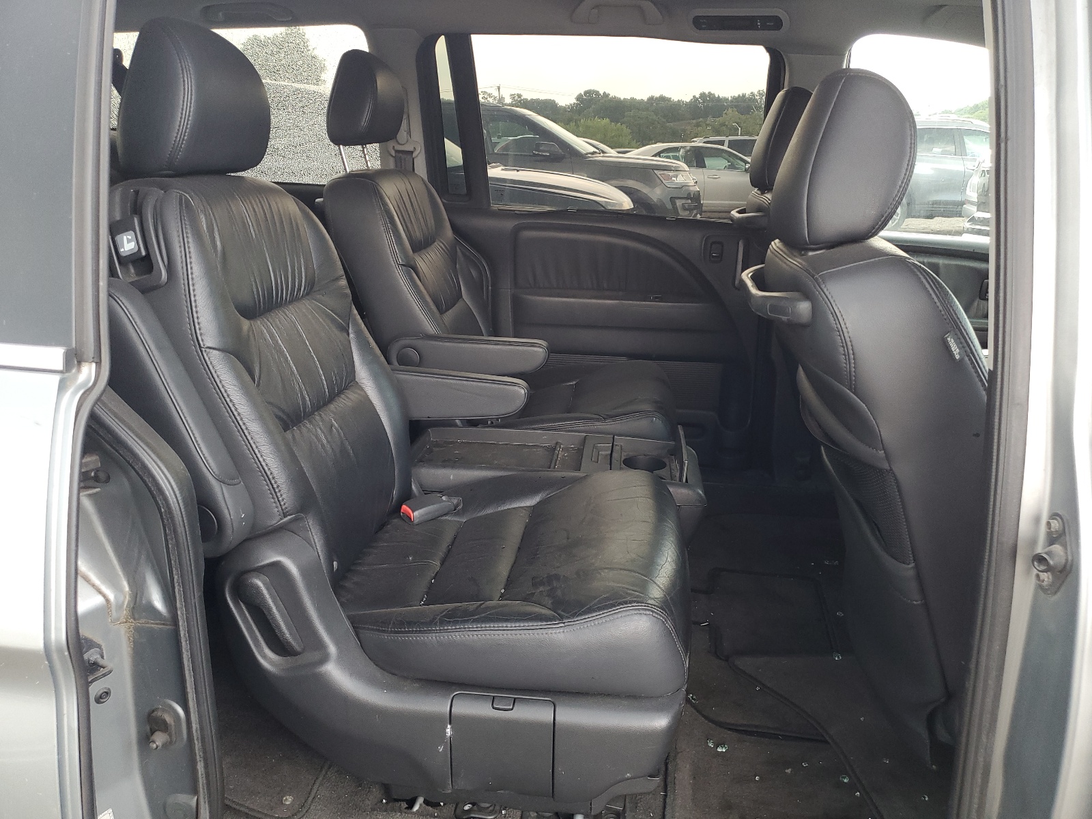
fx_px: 820
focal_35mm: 26
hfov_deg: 67.3
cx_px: 546
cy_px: 410
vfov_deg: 53.1
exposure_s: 1/120
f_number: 1.5
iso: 92
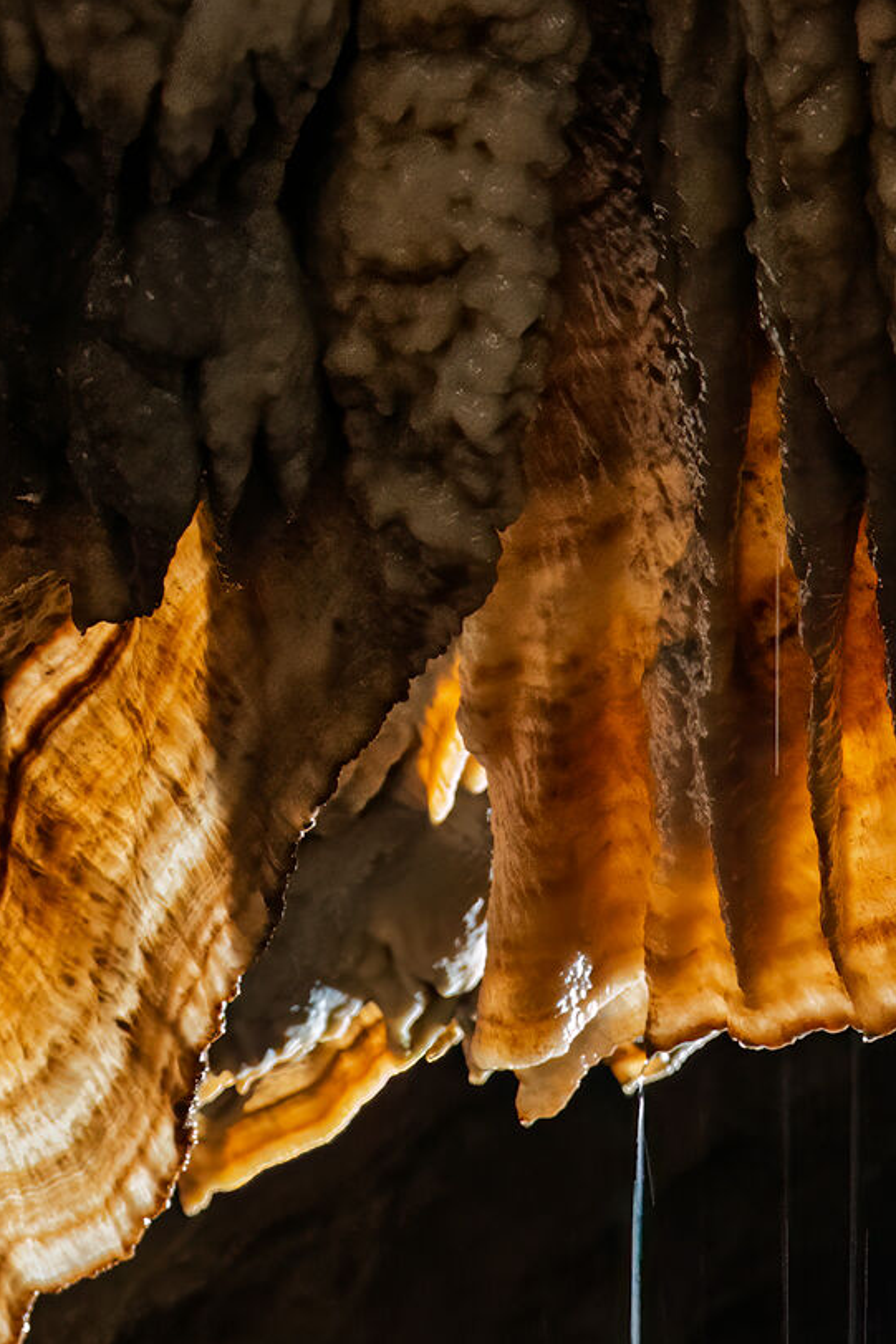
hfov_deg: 9.9
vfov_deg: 14.7
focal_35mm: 139
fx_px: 5191
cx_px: 565
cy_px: 924
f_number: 2.8
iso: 2000
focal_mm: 47
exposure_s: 1/13
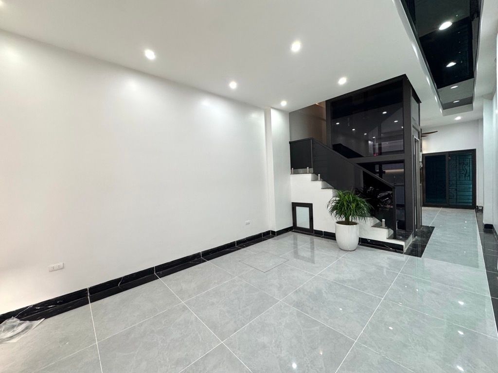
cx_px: 249
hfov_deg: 102.1
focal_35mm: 14
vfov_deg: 85.7
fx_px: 201
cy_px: 186
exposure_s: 1/100
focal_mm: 2.22
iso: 200
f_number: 2.2
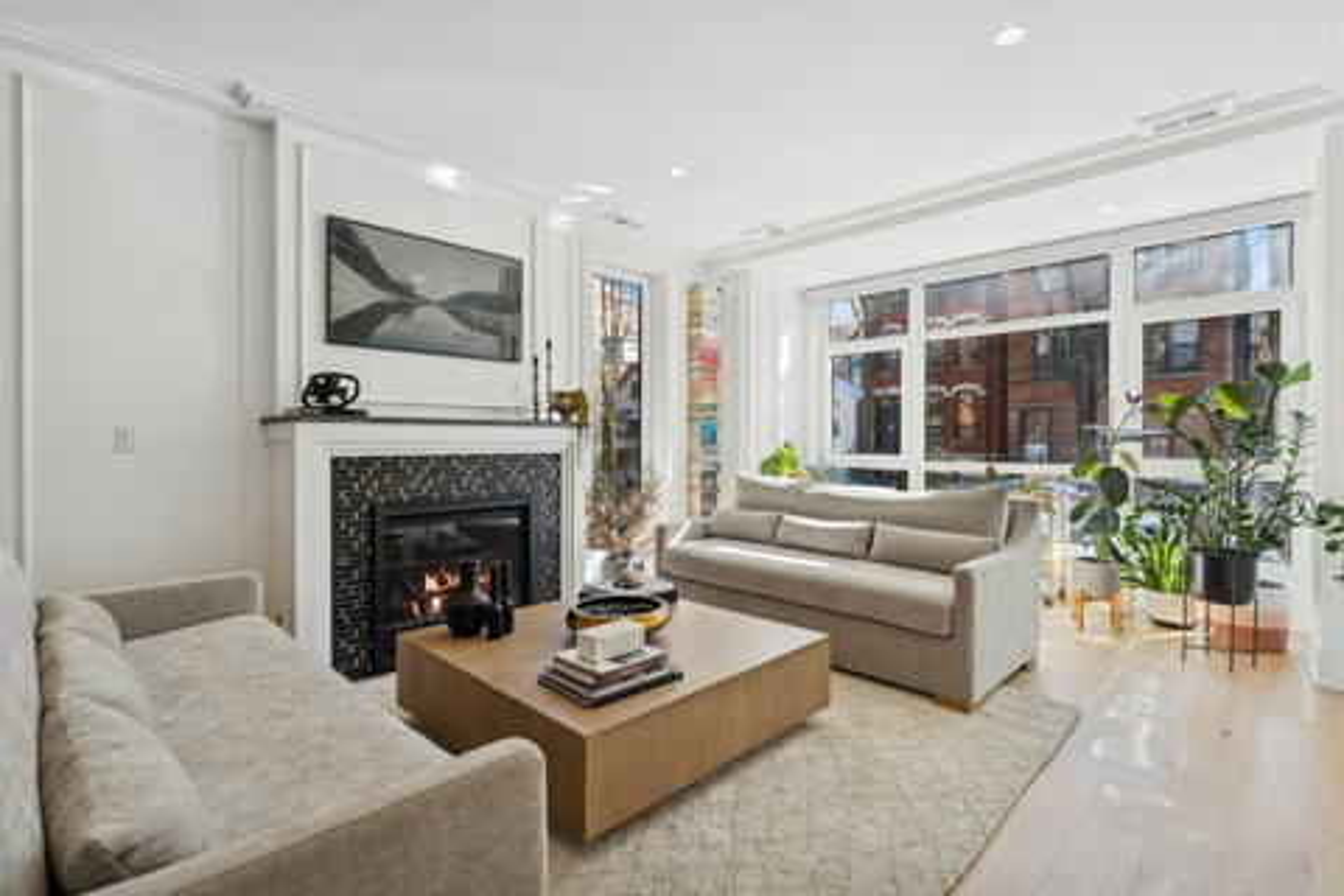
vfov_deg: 70.4
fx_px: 635
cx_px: 672
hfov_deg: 93.3
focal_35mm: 17
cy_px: 448
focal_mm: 17
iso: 320
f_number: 8
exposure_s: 1/60
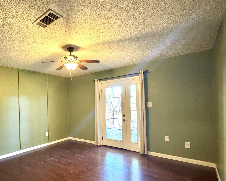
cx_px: 80
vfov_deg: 65.1
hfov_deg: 75.8
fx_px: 140
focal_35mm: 21
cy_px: 105
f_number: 2.2
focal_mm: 2.22
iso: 500
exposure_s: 1/60
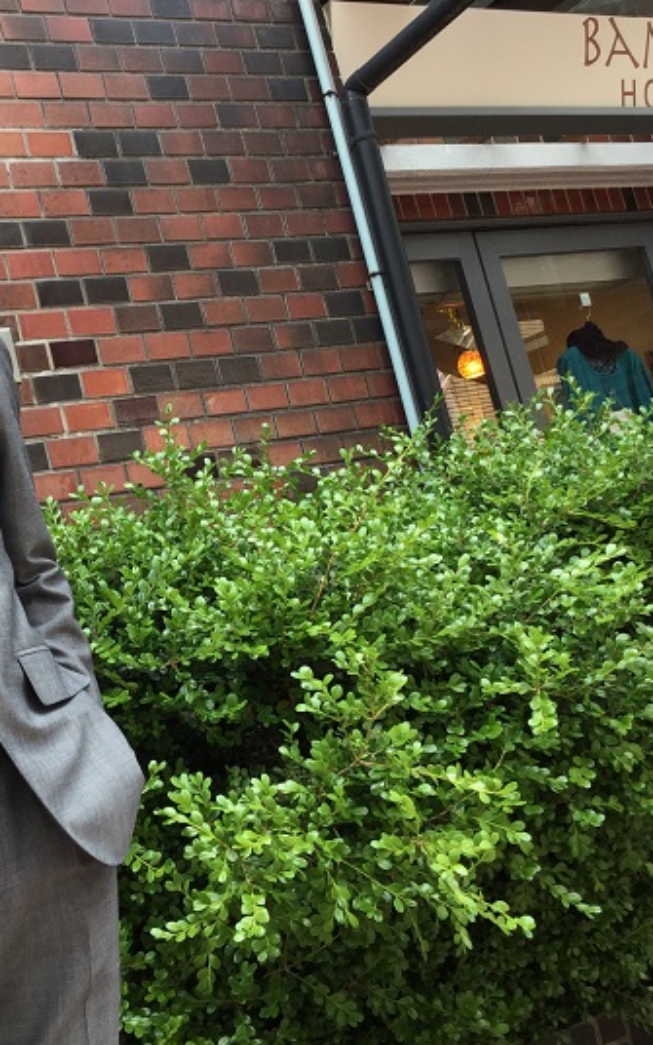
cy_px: 466
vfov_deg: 41.0
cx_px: 105
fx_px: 1395
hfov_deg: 25.7
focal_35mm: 49
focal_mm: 3.3
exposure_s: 1/120
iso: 25
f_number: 2.4
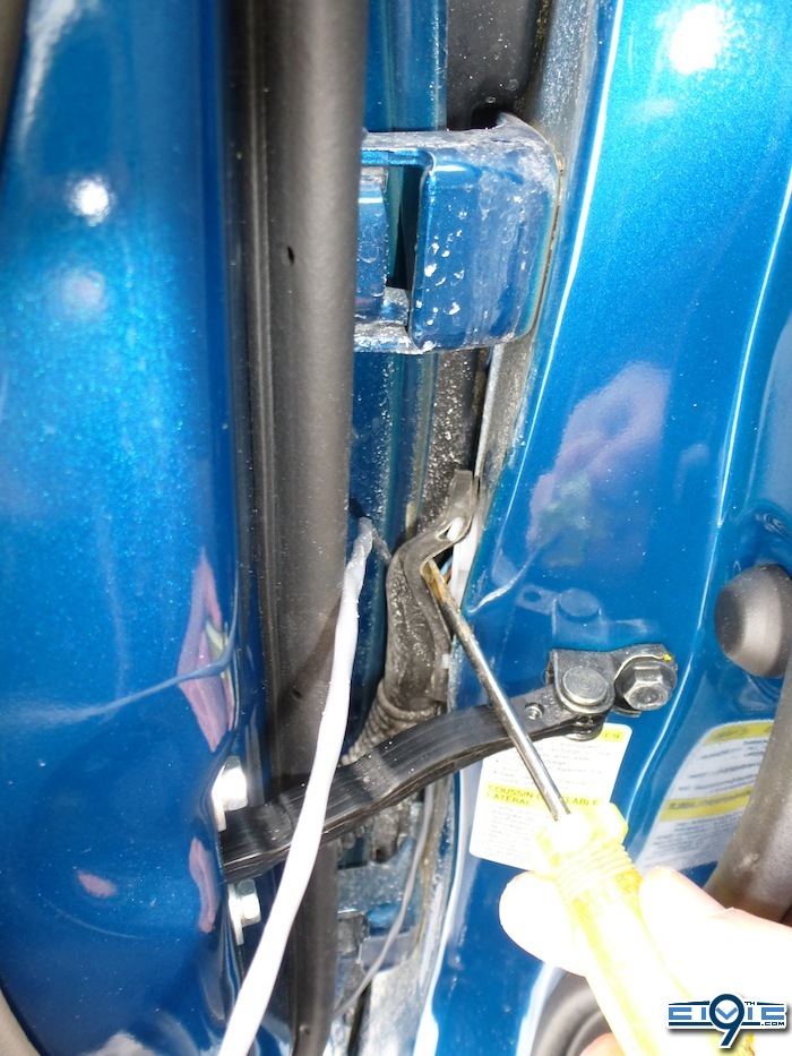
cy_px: 528
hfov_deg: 56.8
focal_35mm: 24
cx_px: 396
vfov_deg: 71.6
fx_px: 732
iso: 320
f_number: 3.3
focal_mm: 4.3
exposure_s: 1/60
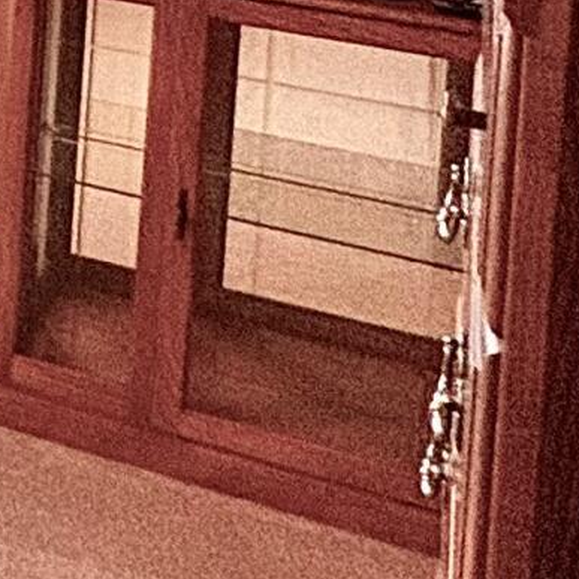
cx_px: -841
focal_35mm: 96
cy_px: -382
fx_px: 1817
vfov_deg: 16.0
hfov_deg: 13.2
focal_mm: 2.22
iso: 160
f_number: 2.2
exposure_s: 1/60
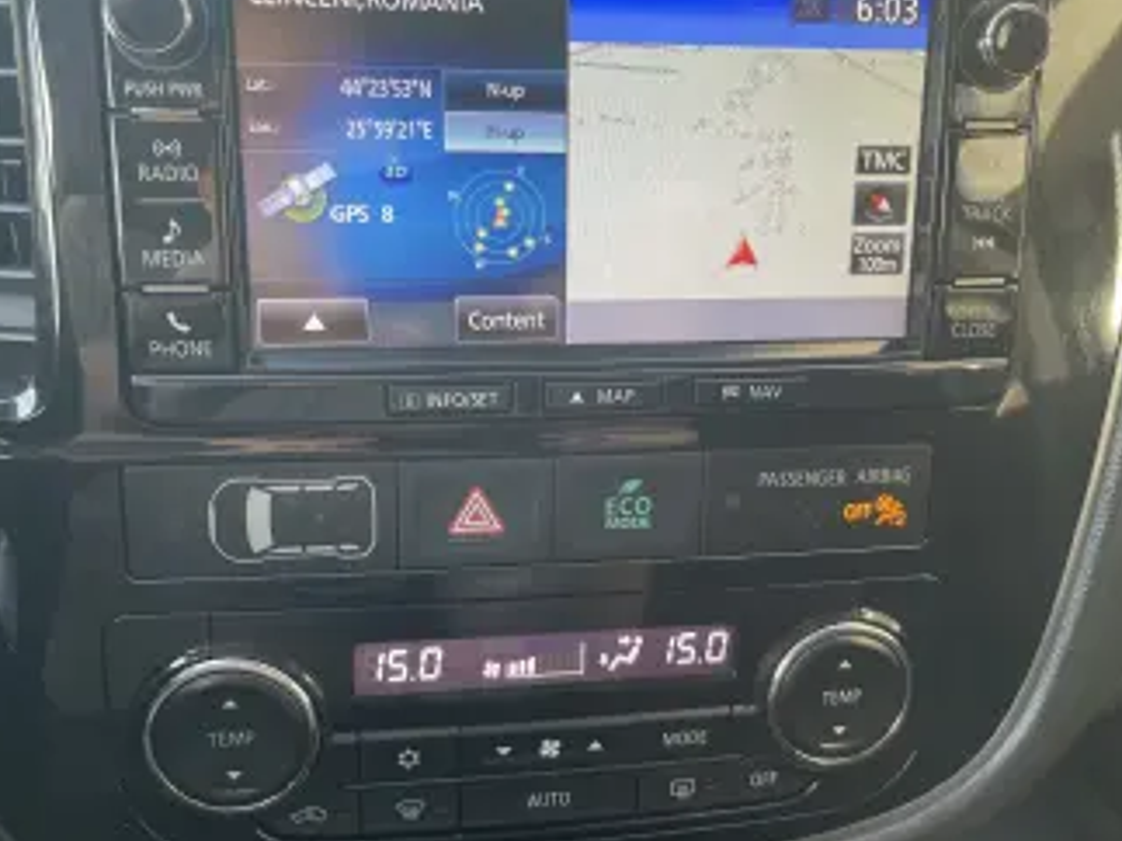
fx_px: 940
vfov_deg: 48.2
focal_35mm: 29
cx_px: 559
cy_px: 386
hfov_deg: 61.7
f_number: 1.6
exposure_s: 1/113
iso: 125
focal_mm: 4.2
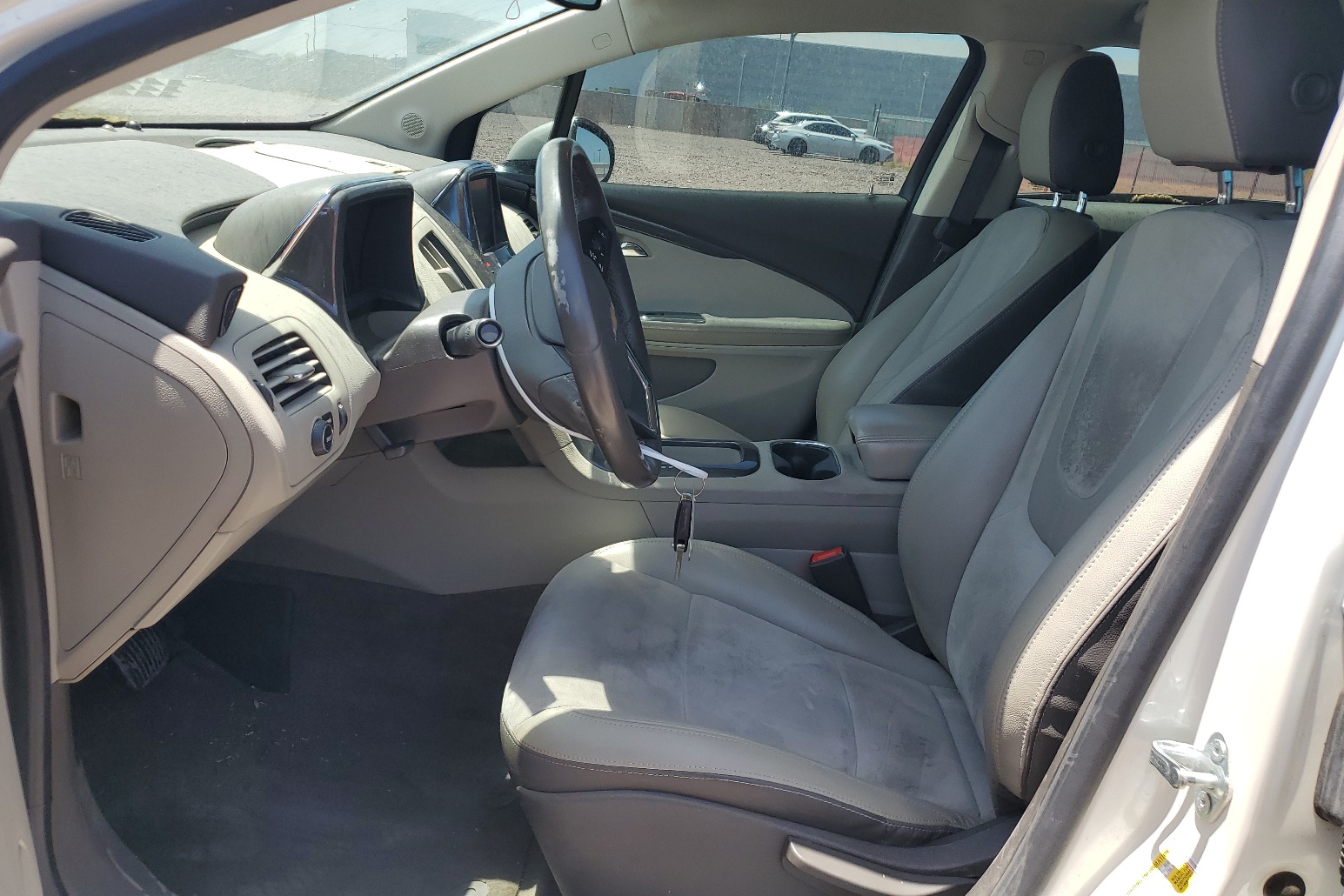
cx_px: 653
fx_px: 1045
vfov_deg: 46.4
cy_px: 421
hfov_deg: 65.5
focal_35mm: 28
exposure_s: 1/833
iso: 50
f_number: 1.5
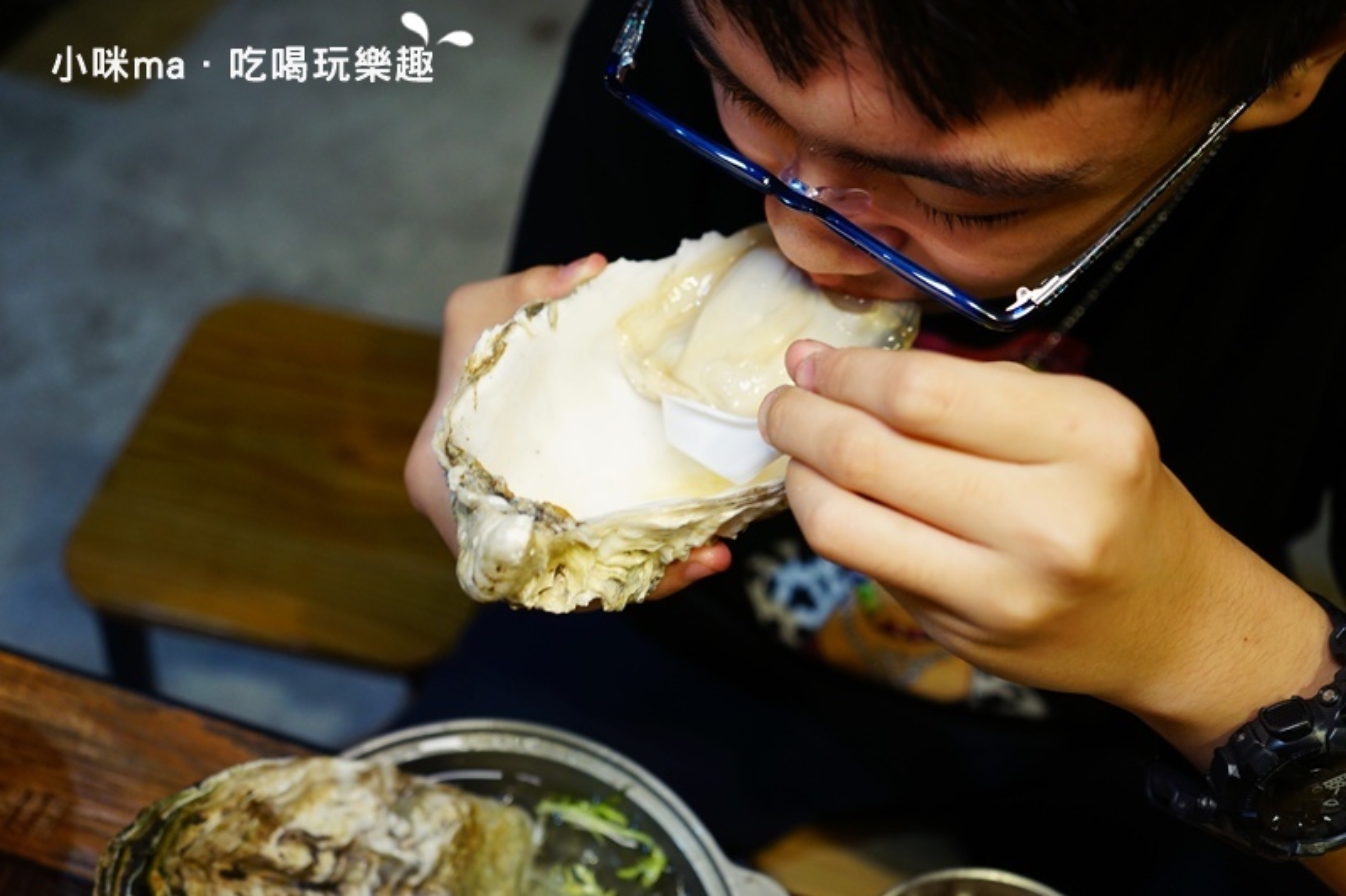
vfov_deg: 38.9
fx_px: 1271
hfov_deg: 55.8
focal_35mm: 34
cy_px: 448
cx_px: 673
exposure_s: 1/60
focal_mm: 34
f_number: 4
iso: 640
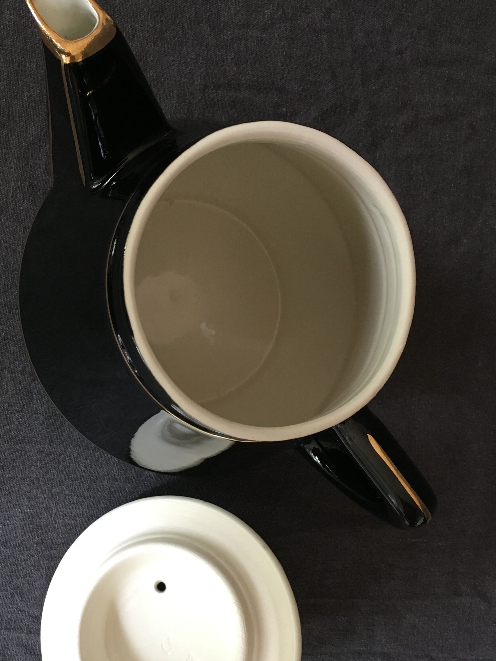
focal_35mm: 39
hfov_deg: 36.6
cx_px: 191
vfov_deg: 47.8
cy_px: 369
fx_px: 745
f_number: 2.2
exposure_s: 1/33
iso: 125
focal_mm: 4.15
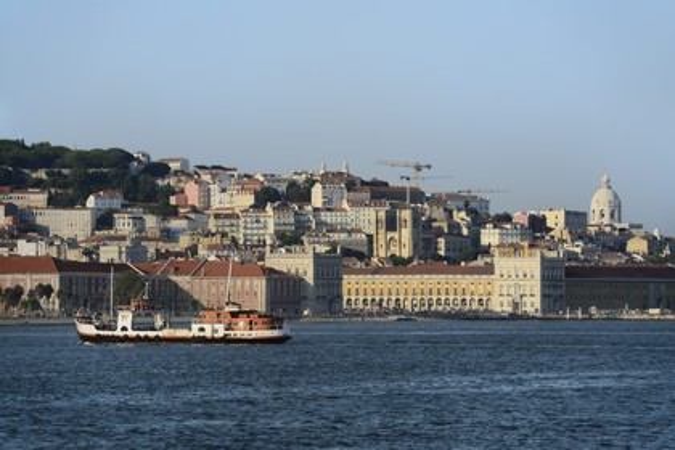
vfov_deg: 6.9
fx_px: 3750
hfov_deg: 10.3
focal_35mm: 200
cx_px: 338
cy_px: 225
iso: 100
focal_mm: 200
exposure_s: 1/400
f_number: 7.1
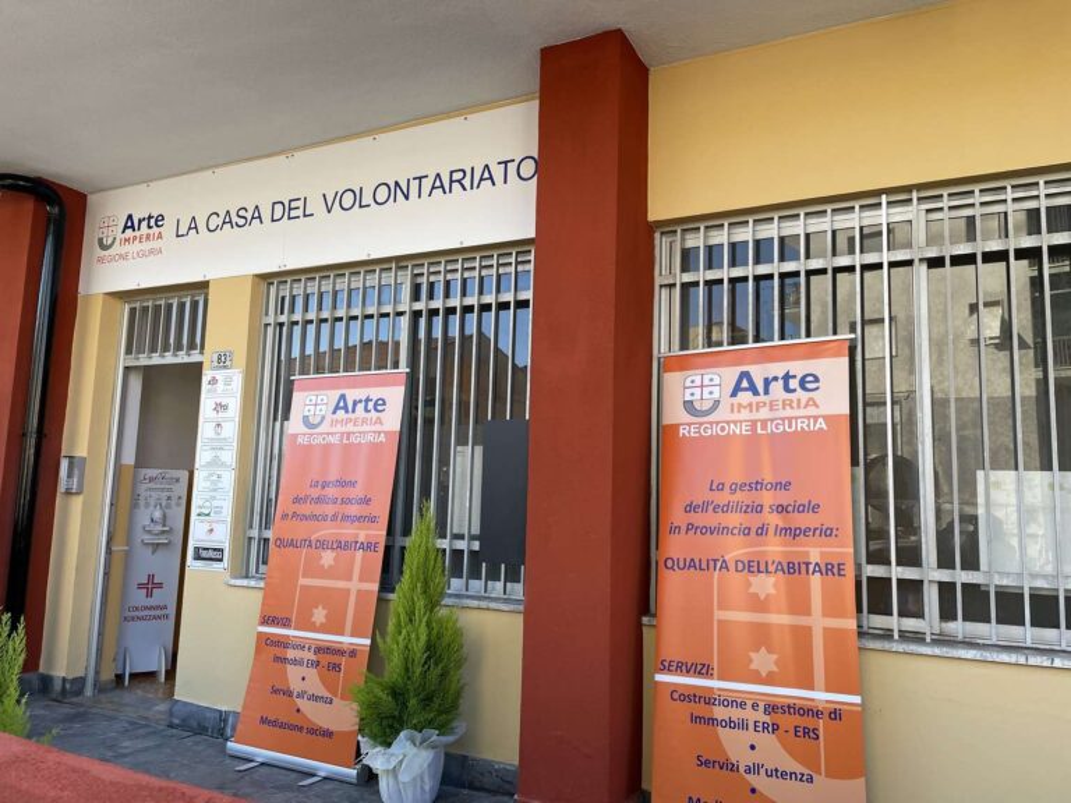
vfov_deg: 53.1
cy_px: 402
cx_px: 536
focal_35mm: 26
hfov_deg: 67.3
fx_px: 804
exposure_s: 1/415
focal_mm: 4.2
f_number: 1.6
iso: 32
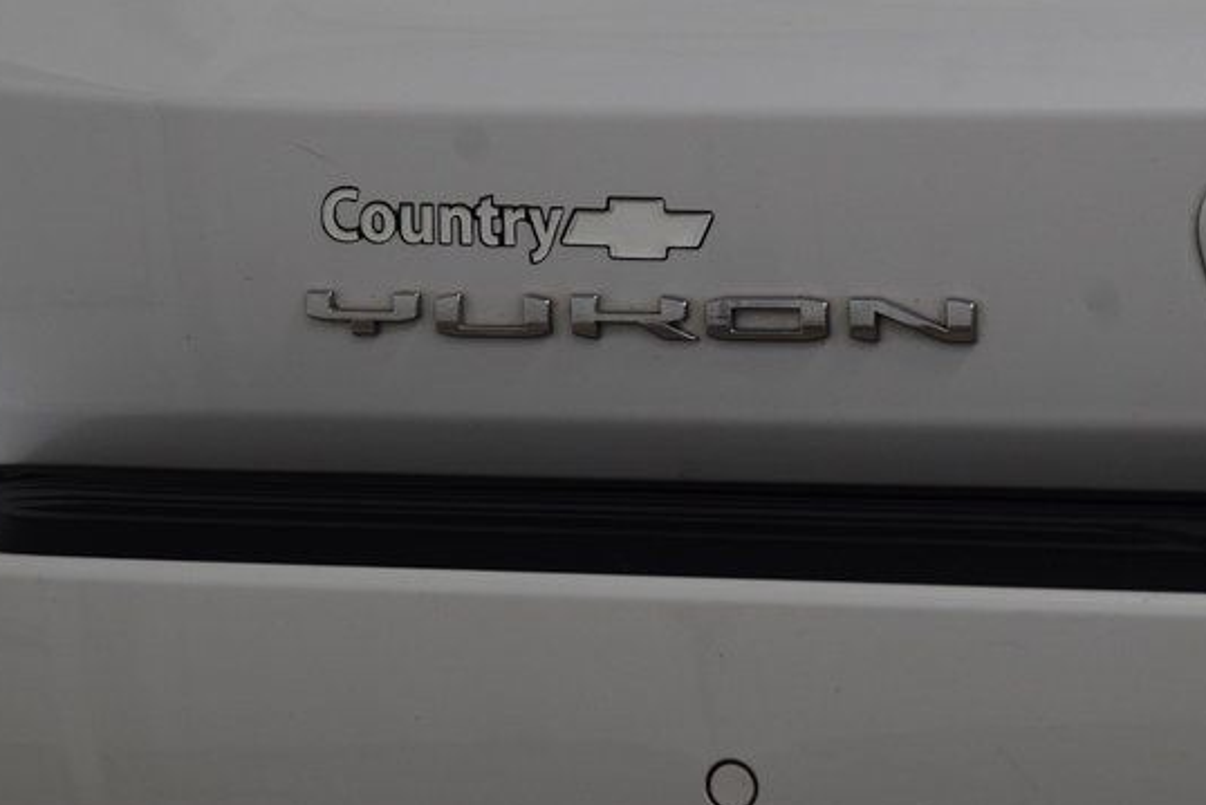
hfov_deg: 16.4
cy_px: 346
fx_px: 4188
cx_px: 648
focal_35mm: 125
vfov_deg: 11.0
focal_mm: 70
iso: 1600
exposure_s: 1/125
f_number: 5.6
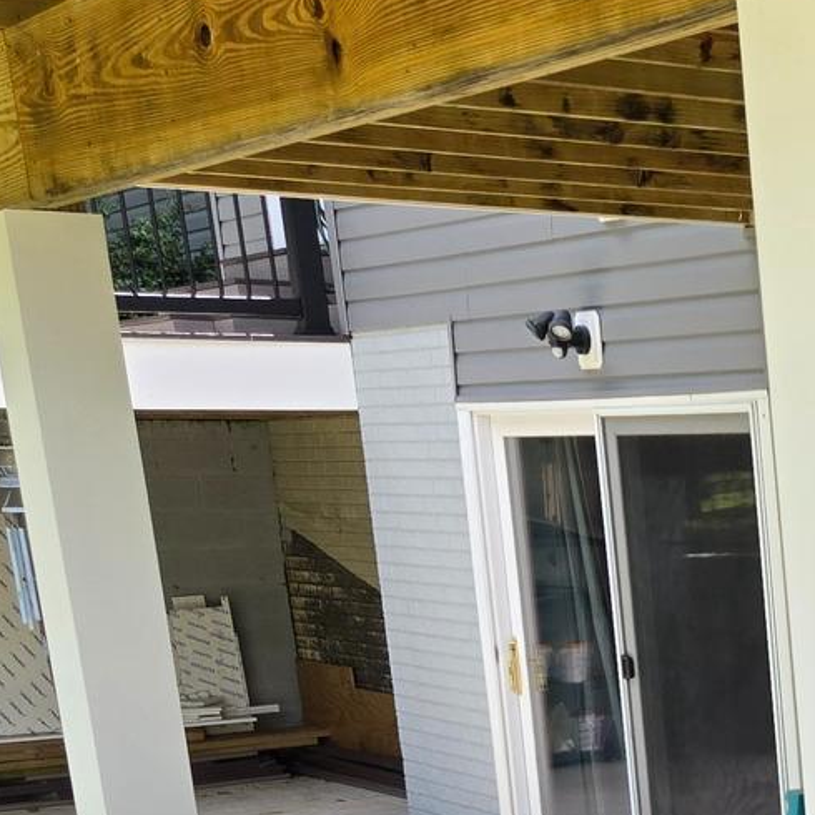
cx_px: 1324
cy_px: 1146
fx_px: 2264
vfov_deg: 18.5
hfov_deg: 17.6
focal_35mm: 85
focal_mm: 5.4
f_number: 1.8
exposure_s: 1/1176
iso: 80
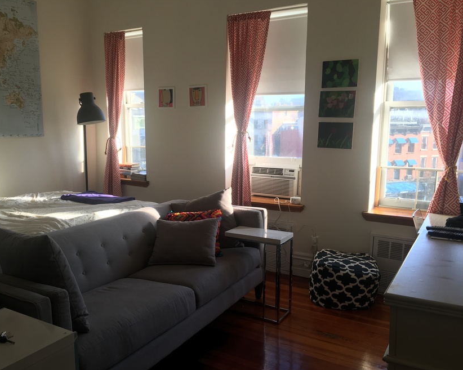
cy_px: 188
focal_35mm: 31
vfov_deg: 47.1
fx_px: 425
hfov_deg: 57.1
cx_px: 210
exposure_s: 1/120
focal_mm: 4.15
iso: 32
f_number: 2.2
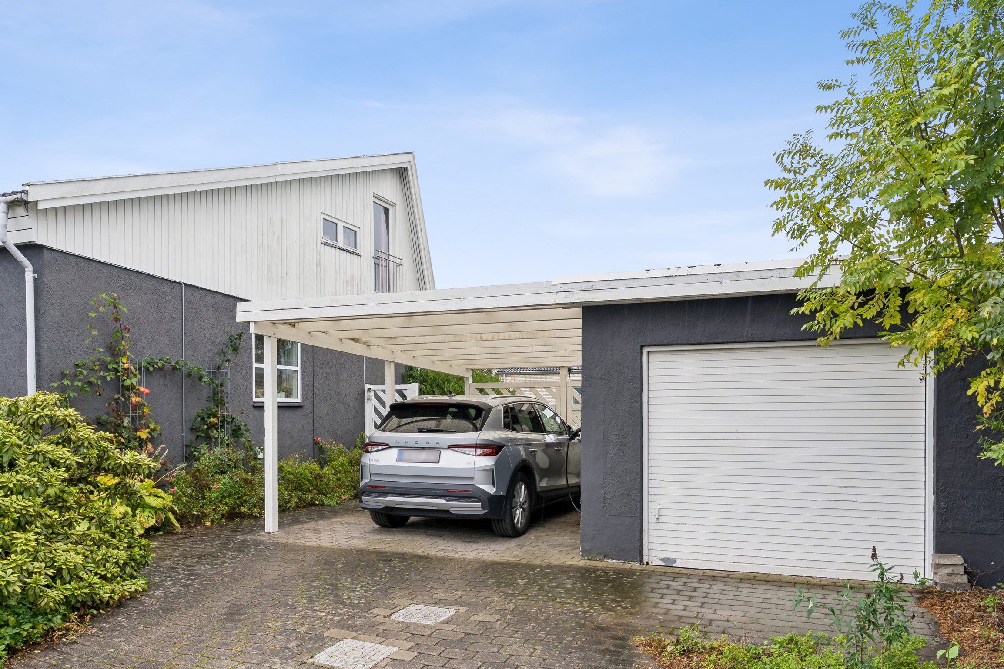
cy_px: 415
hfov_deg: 69.4
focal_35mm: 26
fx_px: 725
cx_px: 511
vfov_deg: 49.1
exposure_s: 1/30
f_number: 8
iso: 100
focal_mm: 20
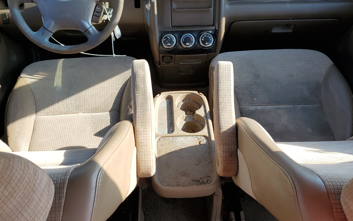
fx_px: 356
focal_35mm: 37
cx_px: 171
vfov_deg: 34.3
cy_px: 90
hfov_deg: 52.7
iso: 50
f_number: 1.5
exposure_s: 1/500
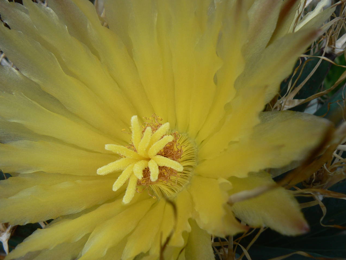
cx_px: 131
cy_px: 125
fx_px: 450
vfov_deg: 32.2
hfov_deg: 41.8
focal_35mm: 45
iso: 80
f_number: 5.6
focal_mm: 6
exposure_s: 1/250
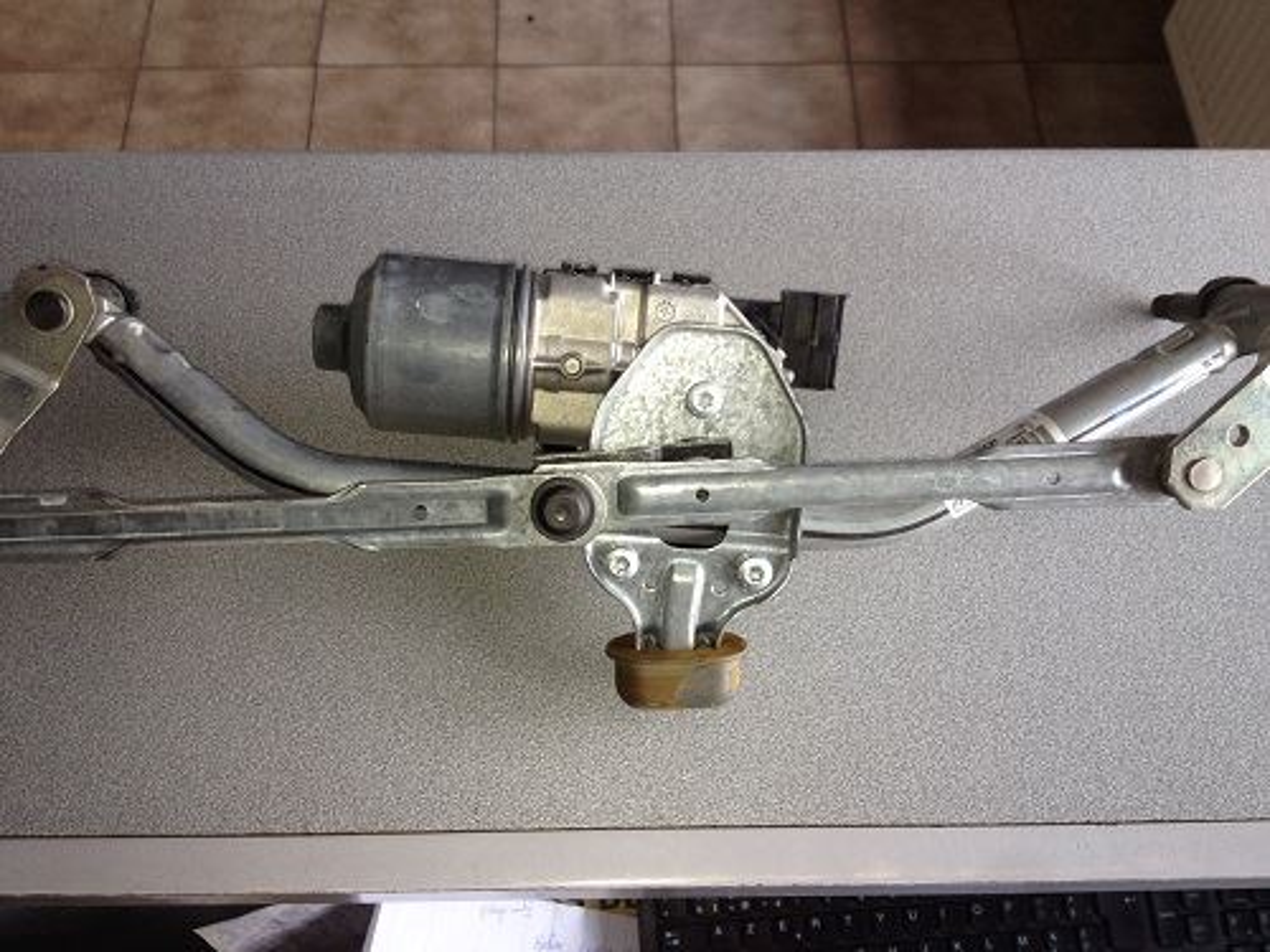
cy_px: 476
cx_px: 635
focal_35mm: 35
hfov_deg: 52.6
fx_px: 1284
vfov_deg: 40.7
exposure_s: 1/54
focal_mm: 4.28
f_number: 2.4
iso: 50
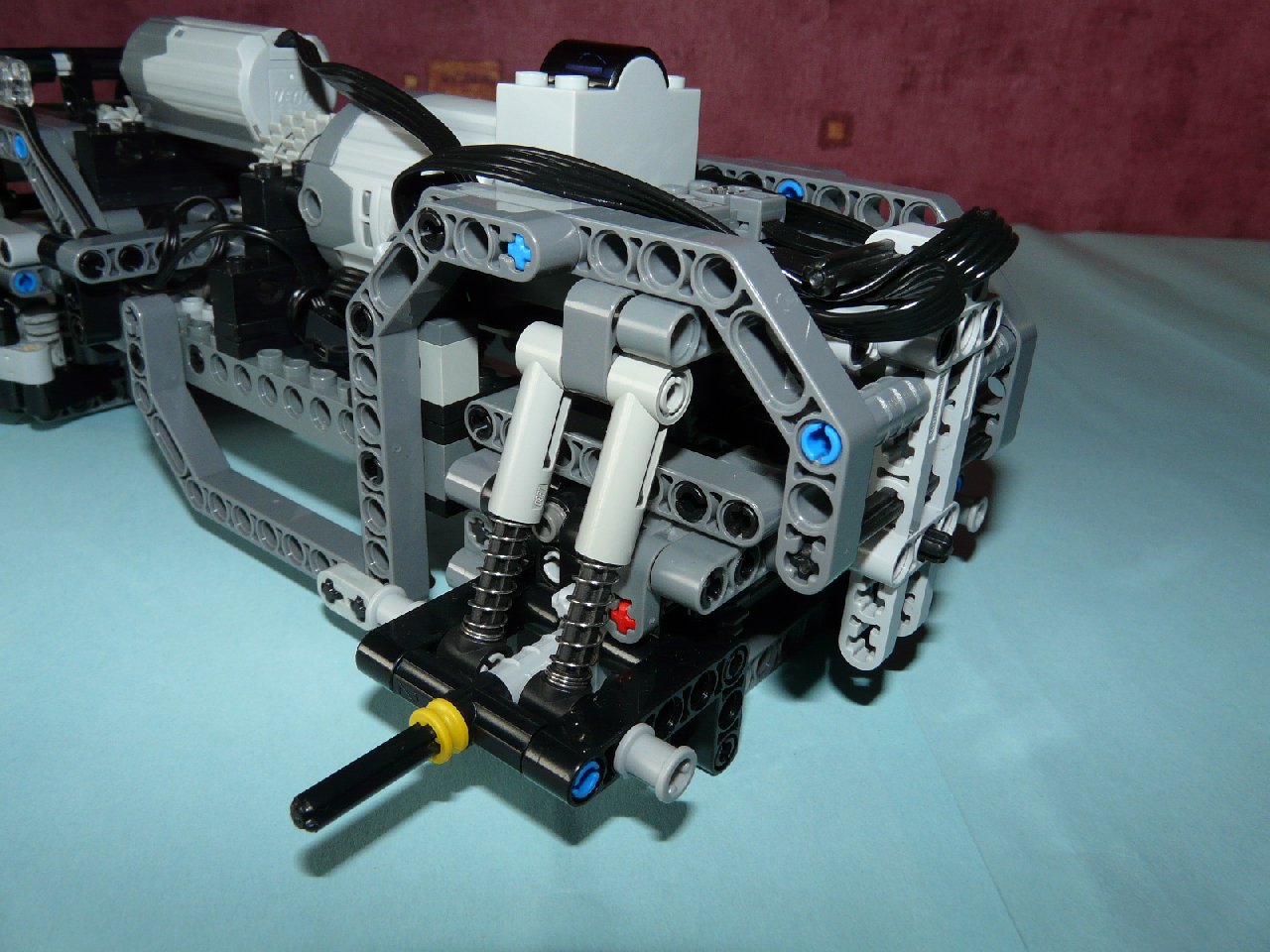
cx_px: 635
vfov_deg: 49.7
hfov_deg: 63.4
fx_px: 1027
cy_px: 476
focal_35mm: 28
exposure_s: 1/30
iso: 100
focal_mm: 4.6
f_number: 4
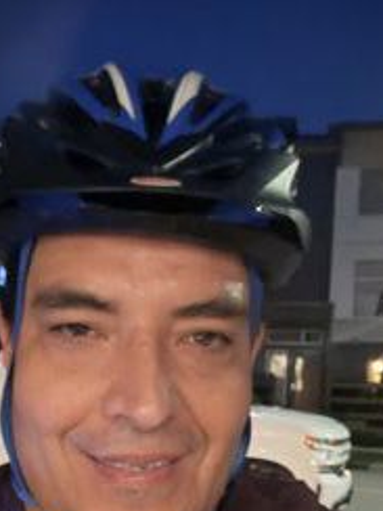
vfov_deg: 34.2
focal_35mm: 54
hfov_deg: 27.0
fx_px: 797
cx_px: 155
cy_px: 425
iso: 640
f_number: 1.9
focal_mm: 2.69
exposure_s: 1/8
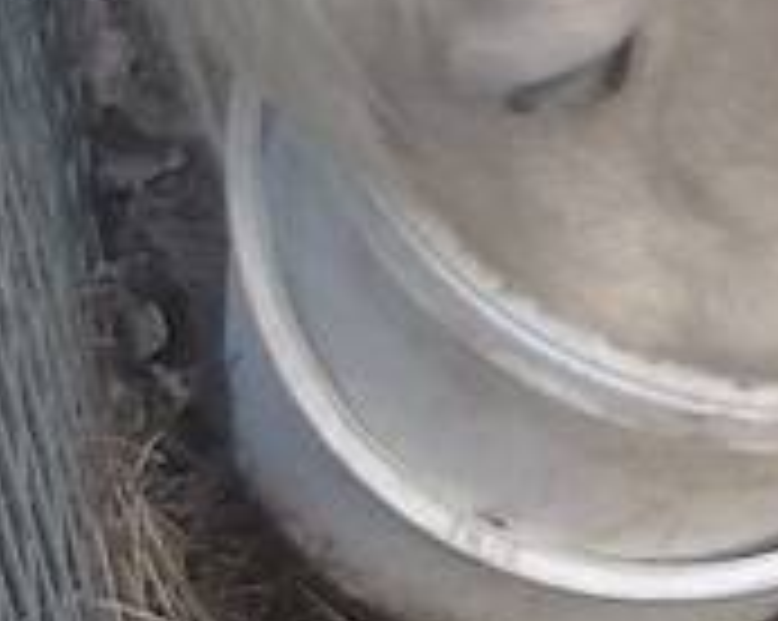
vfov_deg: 5.1
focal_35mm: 298
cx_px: 1448
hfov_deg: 6.3
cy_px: -504
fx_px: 6854
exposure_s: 1/50
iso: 80
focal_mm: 5.9
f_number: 3.3
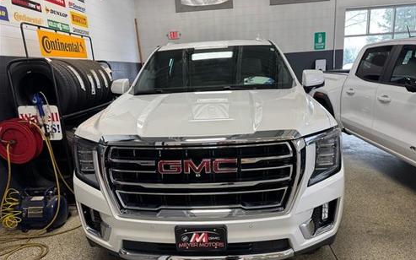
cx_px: 212
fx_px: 295
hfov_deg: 70.4
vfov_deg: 47.4
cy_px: 151
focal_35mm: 26
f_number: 1.78
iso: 160
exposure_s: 1/120
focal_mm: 6.76
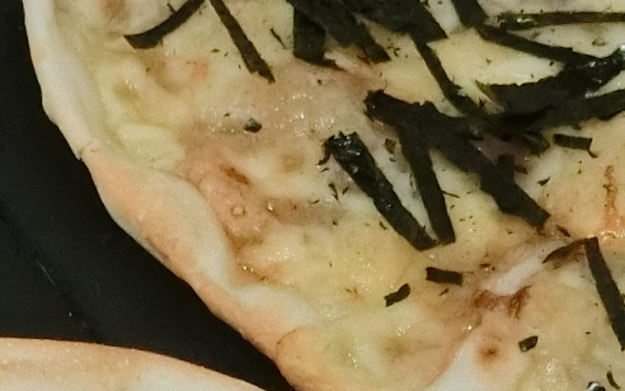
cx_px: 257
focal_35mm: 172
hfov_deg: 12.2
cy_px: 633
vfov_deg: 7.5
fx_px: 2931
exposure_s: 1/80
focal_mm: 6.9
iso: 800
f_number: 4.1
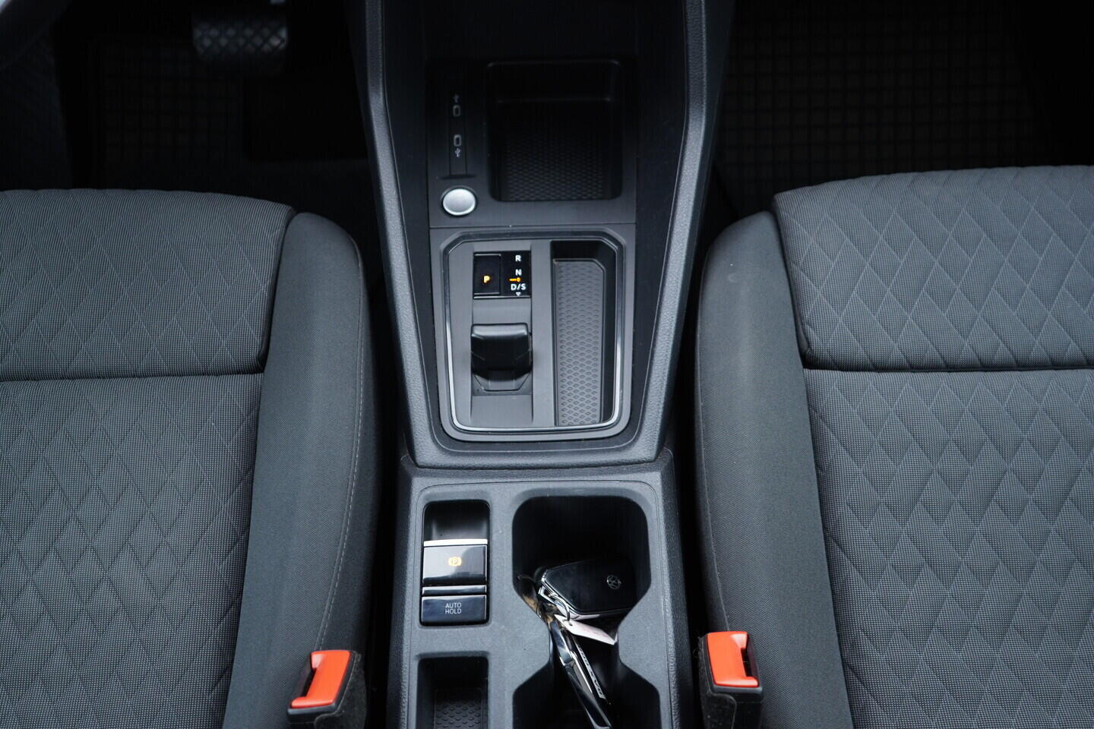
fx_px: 1094
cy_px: 364
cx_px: 547
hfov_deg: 53.1
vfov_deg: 36.9
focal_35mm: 36
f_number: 2.8
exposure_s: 1/40
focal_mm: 24
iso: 400
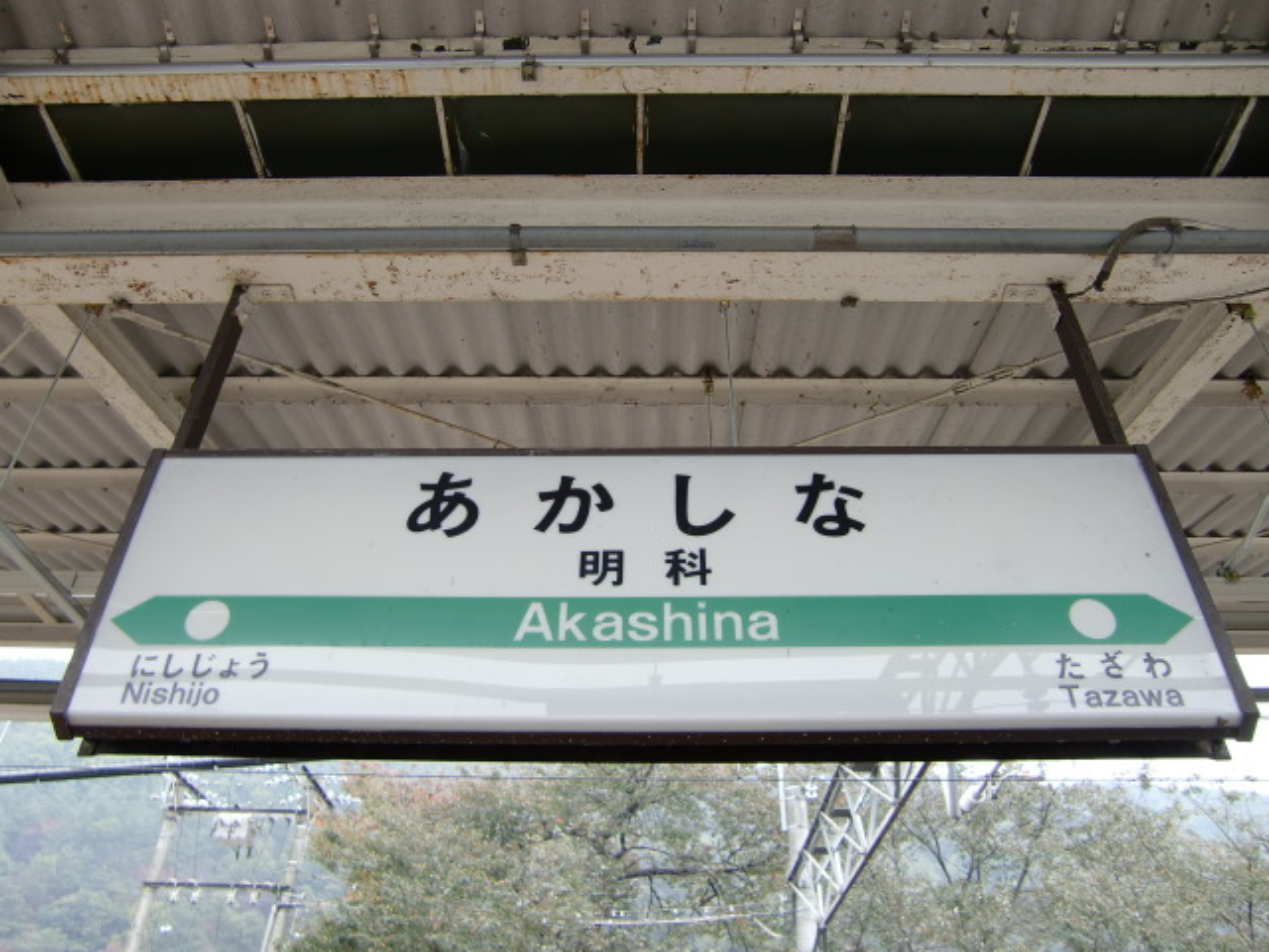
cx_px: 634
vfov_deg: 49.7
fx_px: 1026
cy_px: 476
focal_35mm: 28
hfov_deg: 63.4
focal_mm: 4.9
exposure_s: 1/80
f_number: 2.6
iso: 64
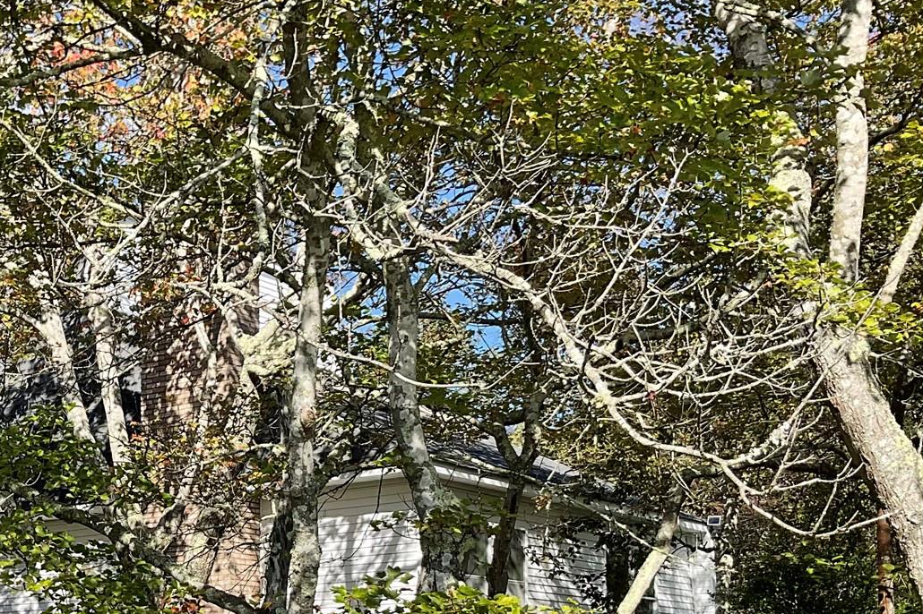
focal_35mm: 60
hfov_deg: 32.3
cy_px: 667
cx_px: 157
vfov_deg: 21.5
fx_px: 1538
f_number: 1.8
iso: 16
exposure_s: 1/1035
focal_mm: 3
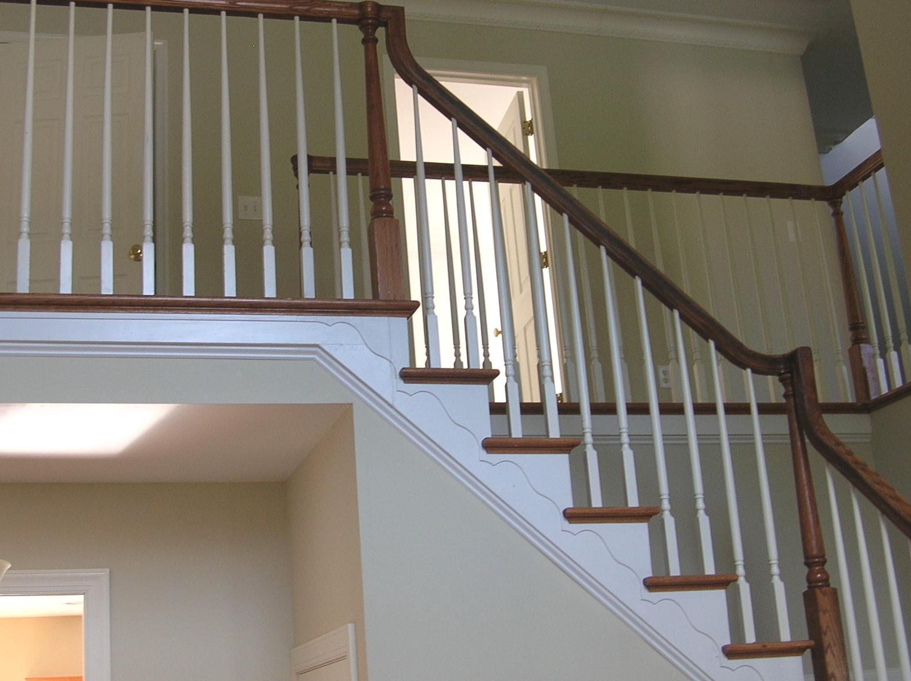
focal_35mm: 47
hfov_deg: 40.4
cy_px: 352
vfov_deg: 30.8
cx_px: 413
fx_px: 1235
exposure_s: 1/35
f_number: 2.7
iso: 50
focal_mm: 6
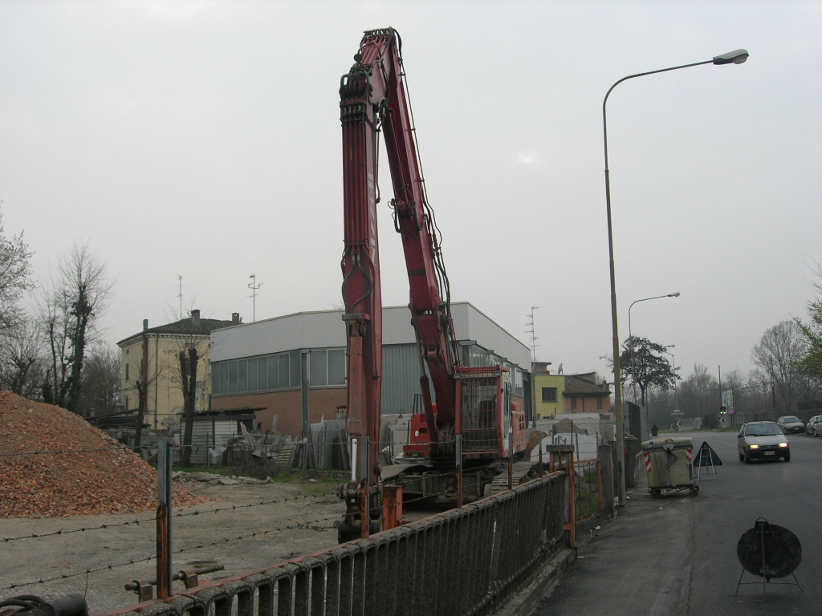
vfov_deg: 37.7
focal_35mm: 38
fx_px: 902
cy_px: 308
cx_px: 411
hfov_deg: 49.0
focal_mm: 7.8
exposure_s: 1/178
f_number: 4.8
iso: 64
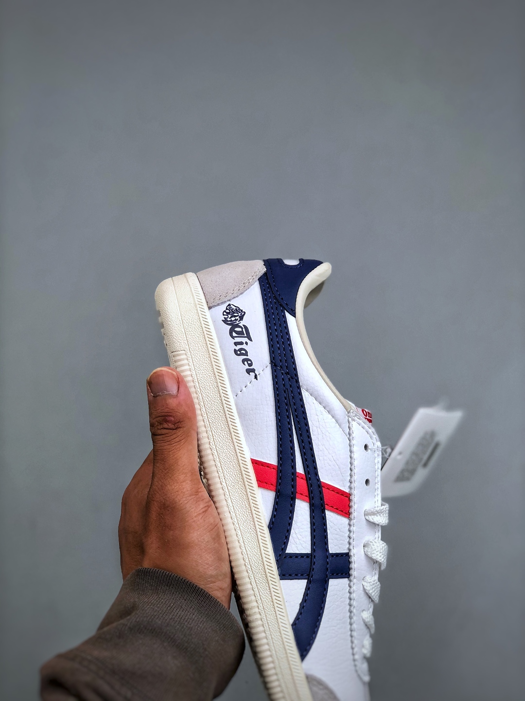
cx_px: 262
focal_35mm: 57
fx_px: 1153
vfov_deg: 33.8
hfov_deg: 25.7
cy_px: 350
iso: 25
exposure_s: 1/100
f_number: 2.8
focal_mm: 6.6
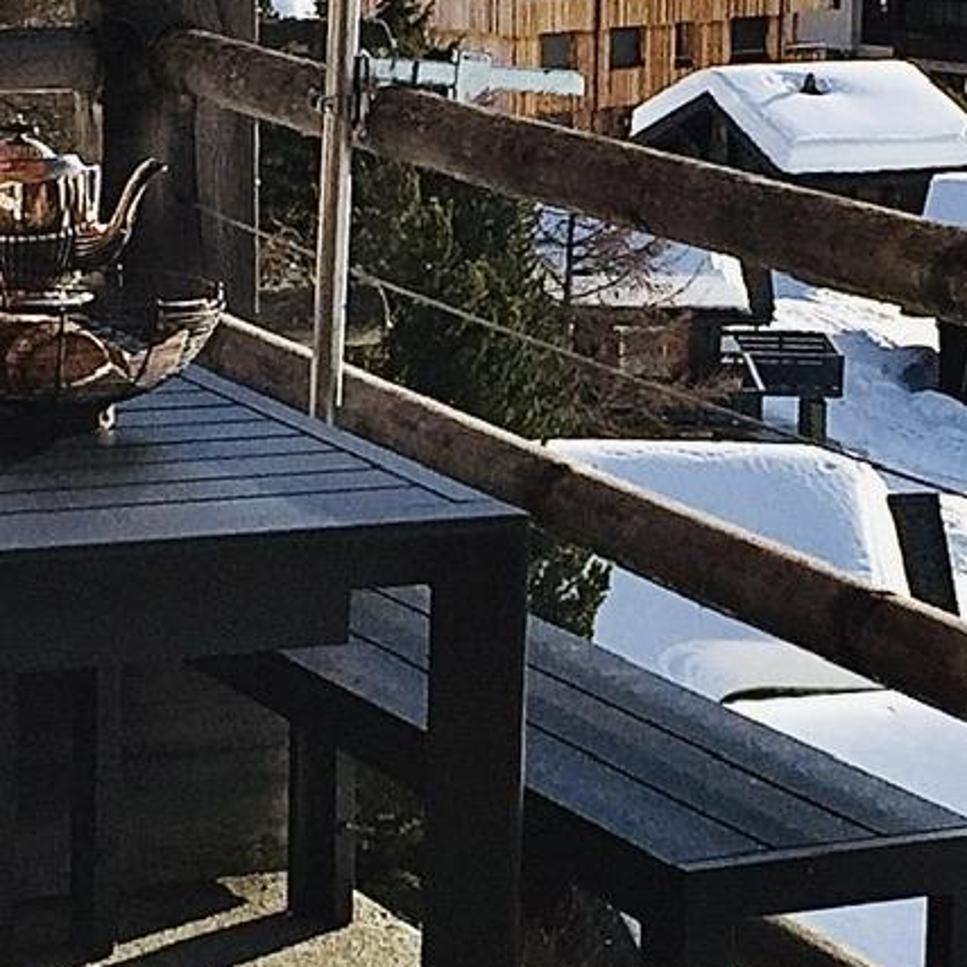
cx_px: 652
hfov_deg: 14.2
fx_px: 3887
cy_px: 383
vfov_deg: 14.2
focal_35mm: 123
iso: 32
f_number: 2.2
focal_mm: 4.15
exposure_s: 1/3300
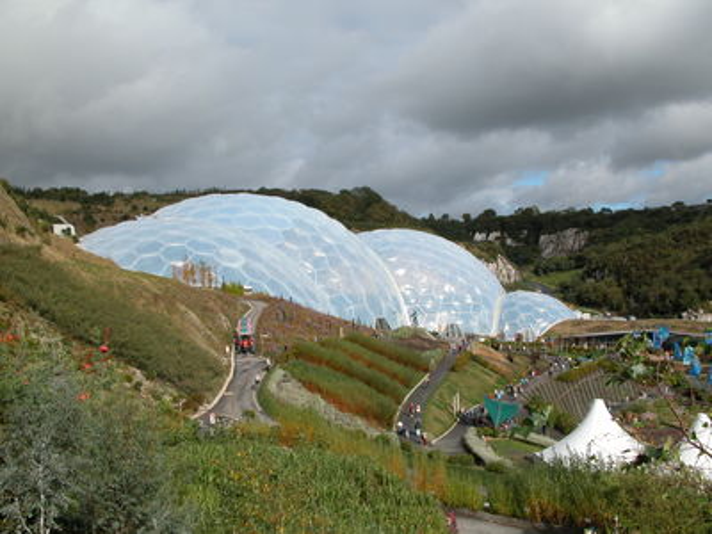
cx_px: 356
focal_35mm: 36
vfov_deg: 39.7
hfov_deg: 51.4
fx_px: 740
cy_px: 267
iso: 100
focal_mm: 9.2
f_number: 7.1
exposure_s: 1/442
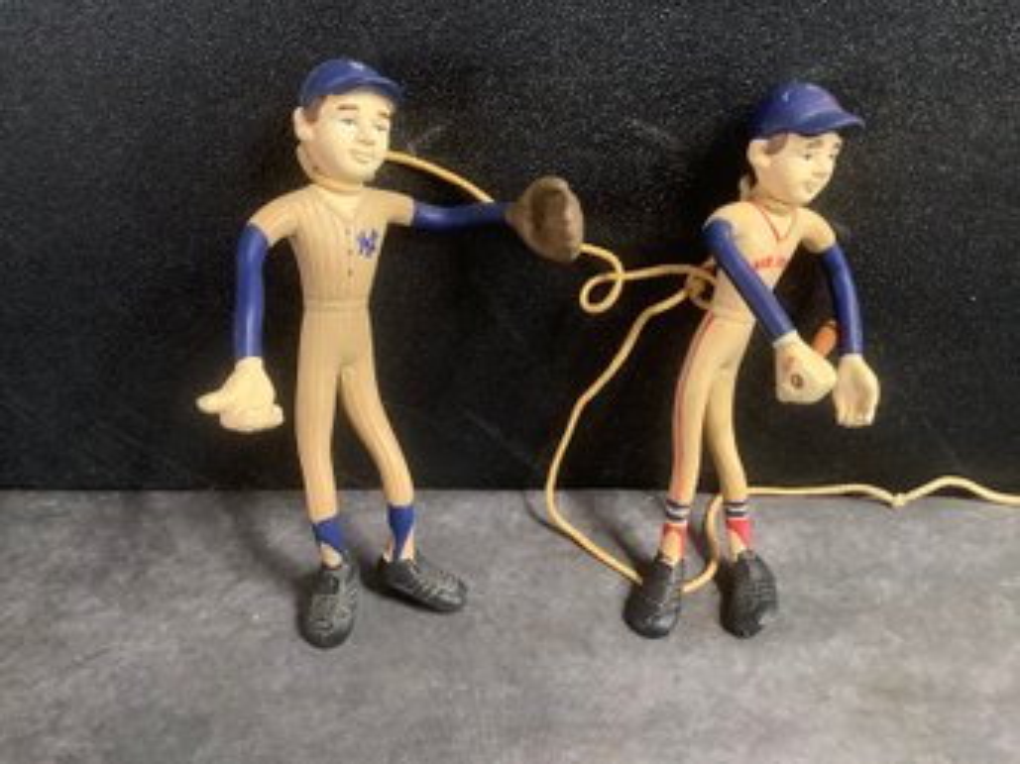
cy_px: 382
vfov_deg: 45.4
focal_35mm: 31
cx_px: 510
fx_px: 913
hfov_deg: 58.4
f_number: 2.4
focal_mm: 3.3
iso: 125
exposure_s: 1/60
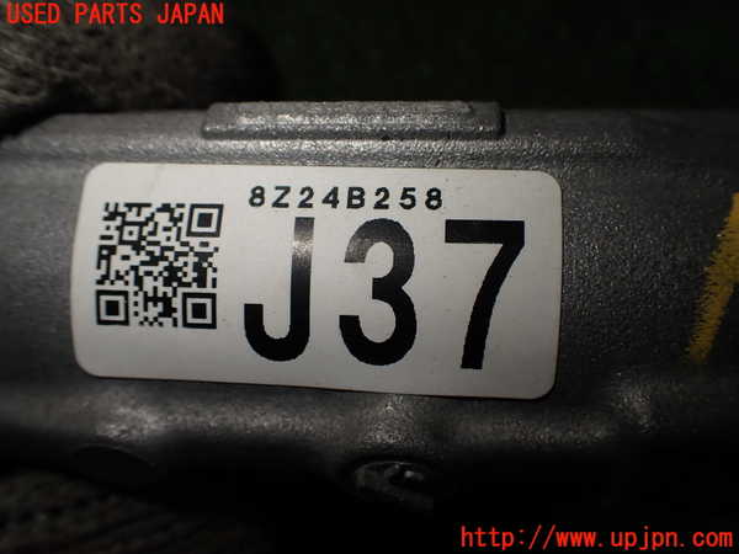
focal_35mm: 30
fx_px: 640
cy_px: 277
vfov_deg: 46.8
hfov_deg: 60.0
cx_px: 370
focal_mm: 5.4
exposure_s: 1/160
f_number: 3.2
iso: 100
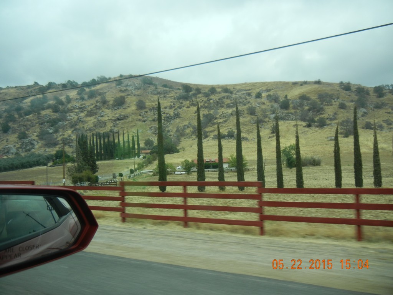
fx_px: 341
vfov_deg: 46.8
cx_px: 196
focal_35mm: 30
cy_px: 148
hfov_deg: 60.0
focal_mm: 5.4
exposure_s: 1/262
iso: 160
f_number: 7
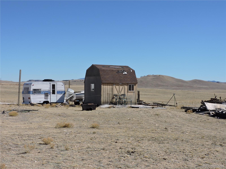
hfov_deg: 34.9
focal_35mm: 55
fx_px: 359
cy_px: 84
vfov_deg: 26.6
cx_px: 113
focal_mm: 9.8
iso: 100
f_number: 3.7
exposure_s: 1/1250
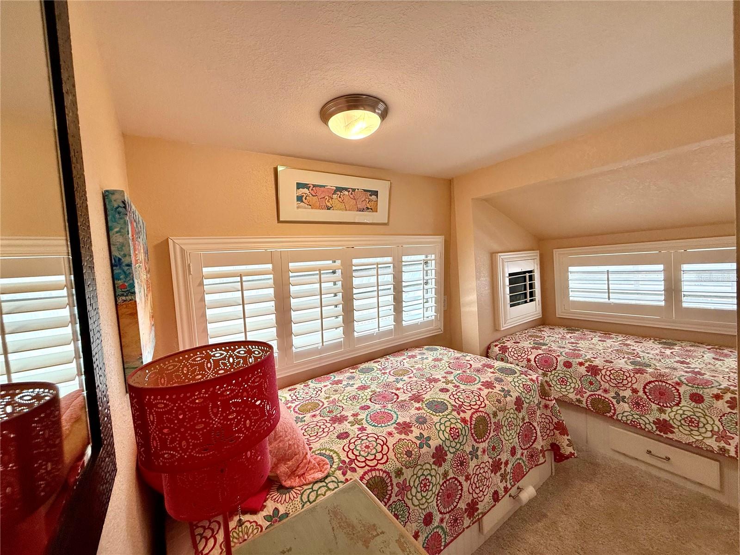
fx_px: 299
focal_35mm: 14
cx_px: 370
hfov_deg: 102.1
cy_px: 278
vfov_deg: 85.7
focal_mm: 2.22
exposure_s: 1/120
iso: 125
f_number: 2.2
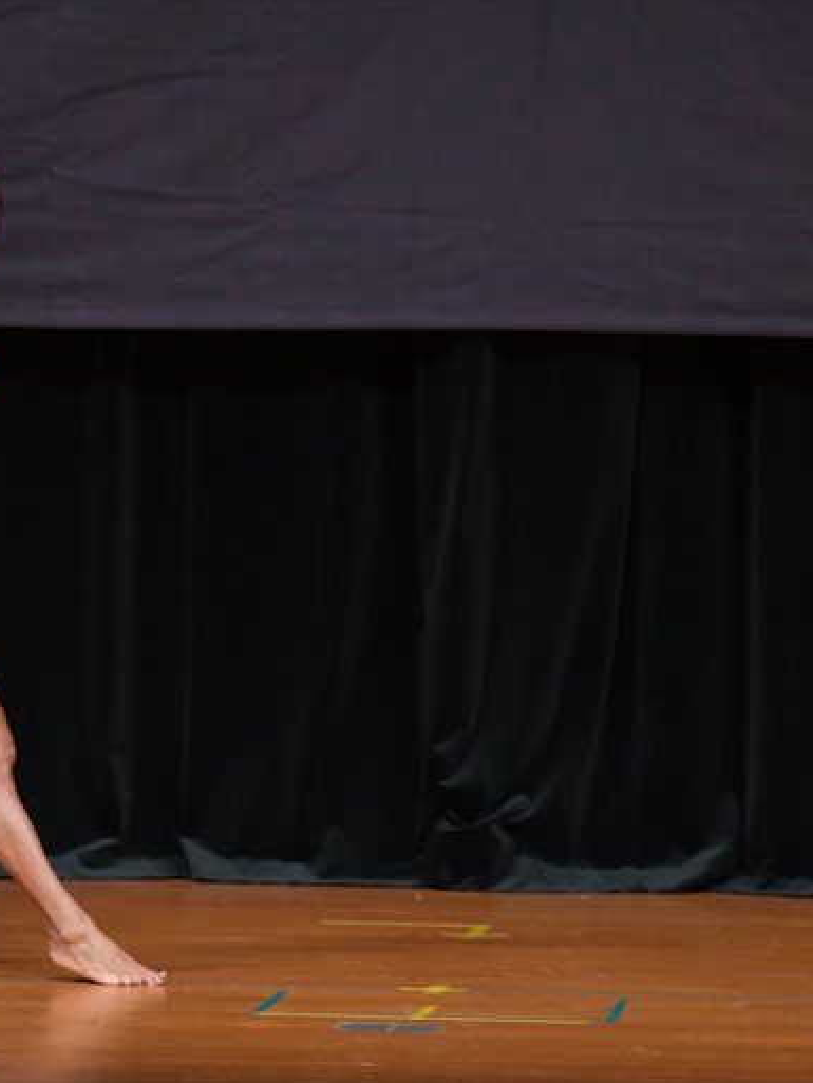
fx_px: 12959
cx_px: 48
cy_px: 543
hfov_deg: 3.6
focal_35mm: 414
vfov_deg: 4.8
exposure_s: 1/400
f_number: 5.6
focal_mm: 190
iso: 4000
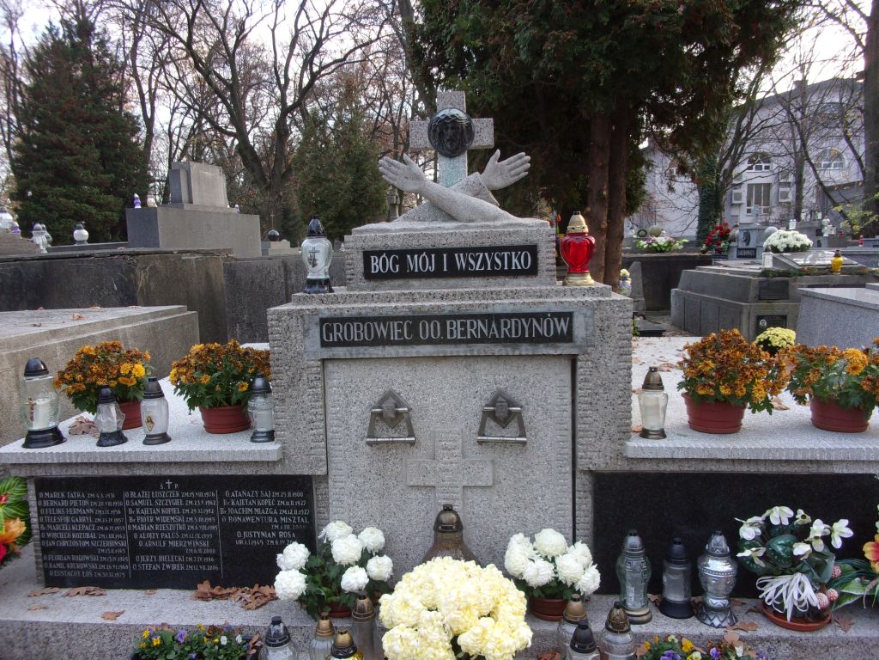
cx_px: 440
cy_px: 330
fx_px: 711
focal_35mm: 28
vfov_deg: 49.7
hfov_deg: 63.4
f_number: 3.9
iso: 91
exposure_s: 1/34
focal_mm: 5.1
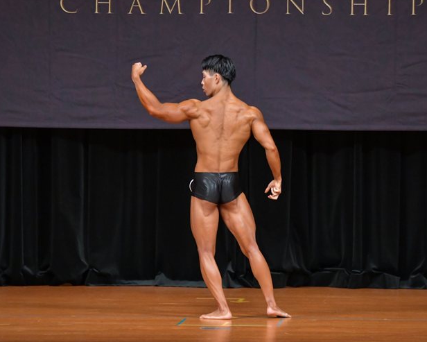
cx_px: 221
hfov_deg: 6.4
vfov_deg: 5.1
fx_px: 3805
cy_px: 170
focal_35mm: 301
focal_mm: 170
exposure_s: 1/400
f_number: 5.6
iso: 5000
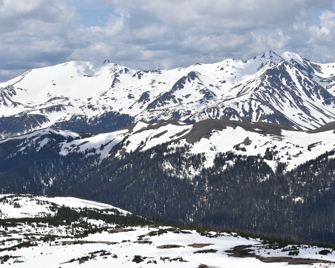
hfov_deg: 16.0
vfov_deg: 12.9
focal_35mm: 120
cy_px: 139
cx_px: 143
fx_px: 1190
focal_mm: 98
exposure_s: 1/400
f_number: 10
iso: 100
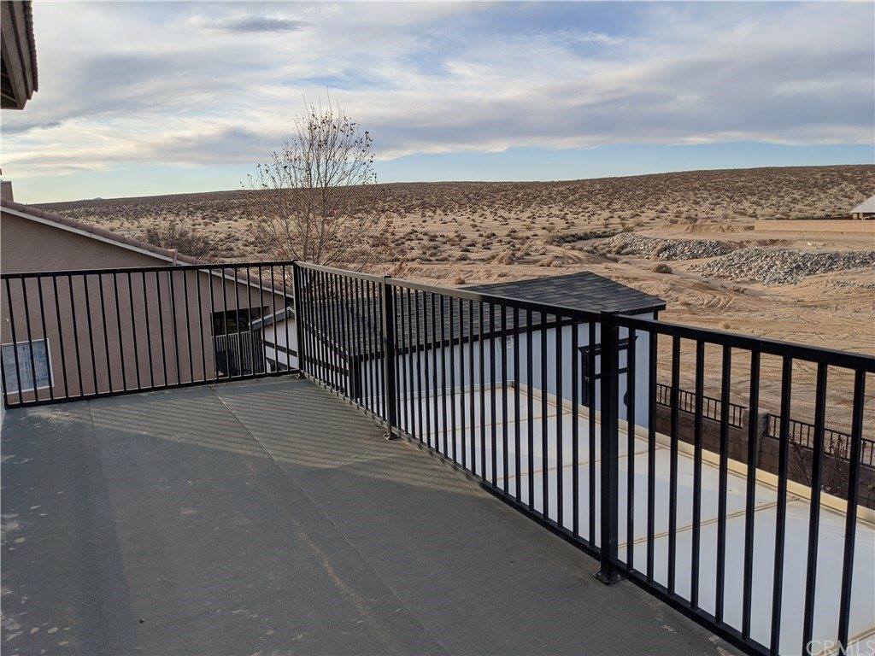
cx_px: 438
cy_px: 328
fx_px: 682
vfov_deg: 51.4
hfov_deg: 65.3
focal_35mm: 27
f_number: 1.73
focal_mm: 4.38
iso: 79
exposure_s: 1/2347
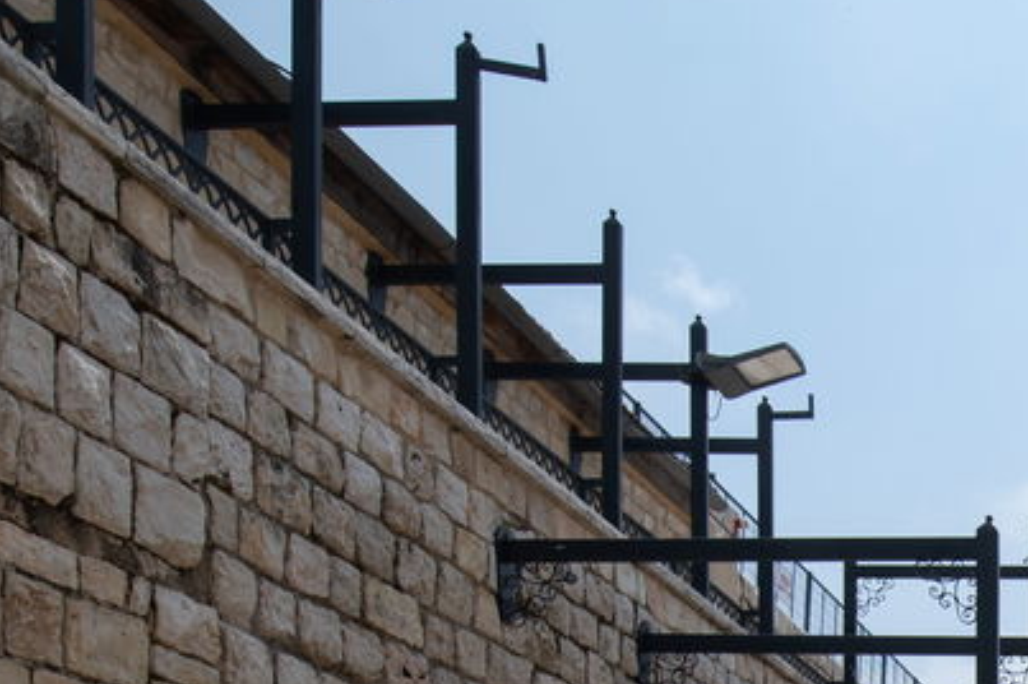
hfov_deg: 27.9
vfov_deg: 18.7
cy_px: 1170
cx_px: 1352
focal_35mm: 59
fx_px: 1683
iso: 100
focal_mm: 17
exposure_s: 1/400
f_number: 9
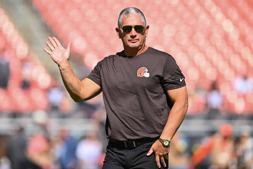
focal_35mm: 400
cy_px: 84
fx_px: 2811
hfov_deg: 5.2
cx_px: 126
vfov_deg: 3.4
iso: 200
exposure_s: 1/2000
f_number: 4
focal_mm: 400
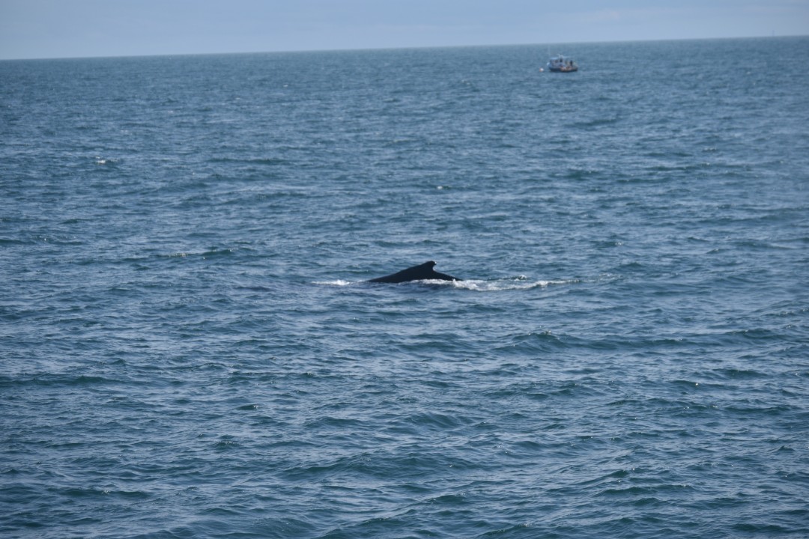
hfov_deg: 10.5
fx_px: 4382
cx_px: 404
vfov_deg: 7.0
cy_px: 270
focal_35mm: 195
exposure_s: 1/1600
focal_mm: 130
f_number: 5.6
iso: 200
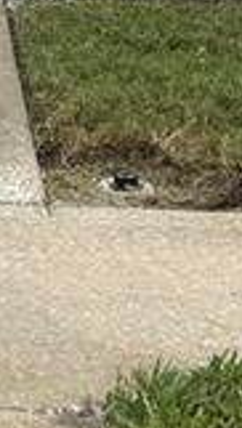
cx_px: -136
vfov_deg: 11.9
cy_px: -351
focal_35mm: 166
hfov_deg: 7.2
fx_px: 1887
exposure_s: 1/4673
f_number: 1.78
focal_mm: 6.76
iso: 80
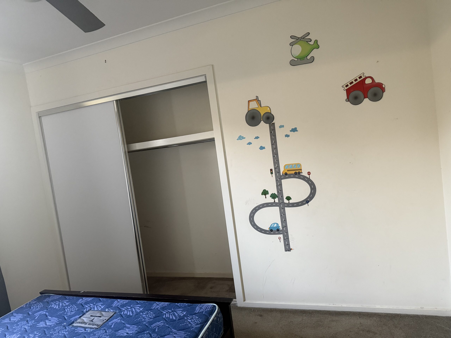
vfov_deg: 56.8
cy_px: 169
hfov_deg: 71.6
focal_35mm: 24
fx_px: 313
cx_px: 226
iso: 400
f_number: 1.78
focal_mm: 6.76
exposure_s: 1/60
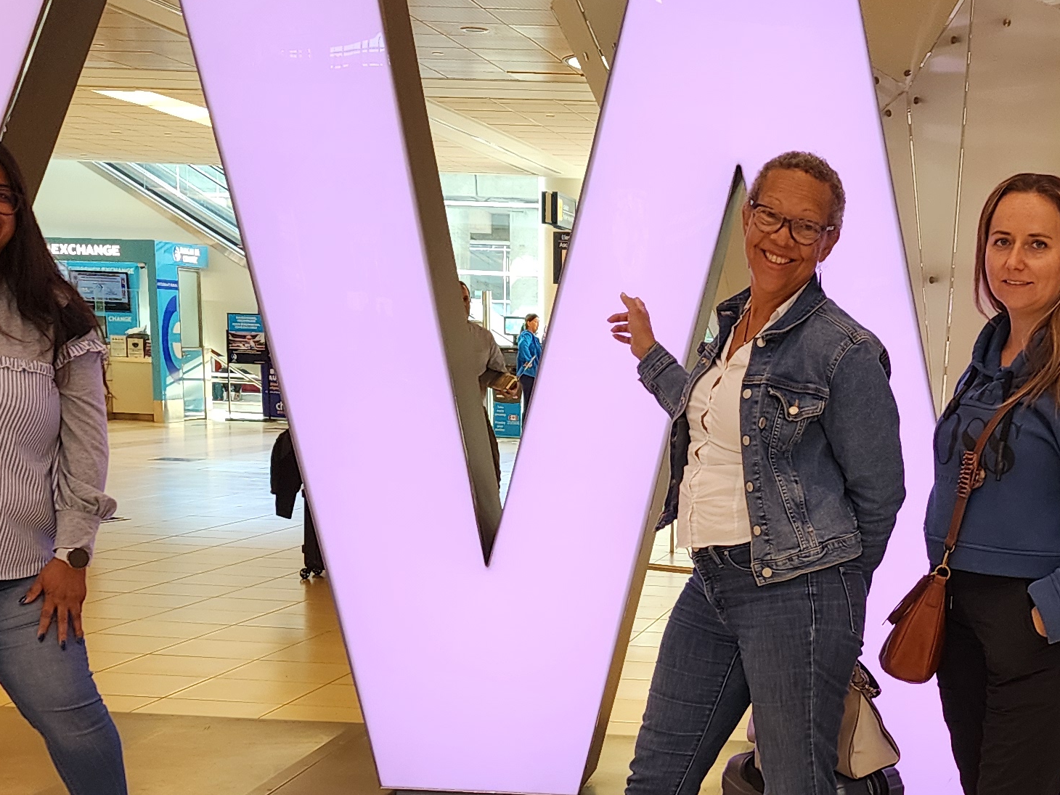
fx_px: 1929
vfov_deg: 22.6
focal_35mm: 63
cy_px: 743
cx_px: 812
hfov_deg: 30.2
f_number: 1.8
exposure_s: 1/180
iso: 160
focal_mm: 6.4
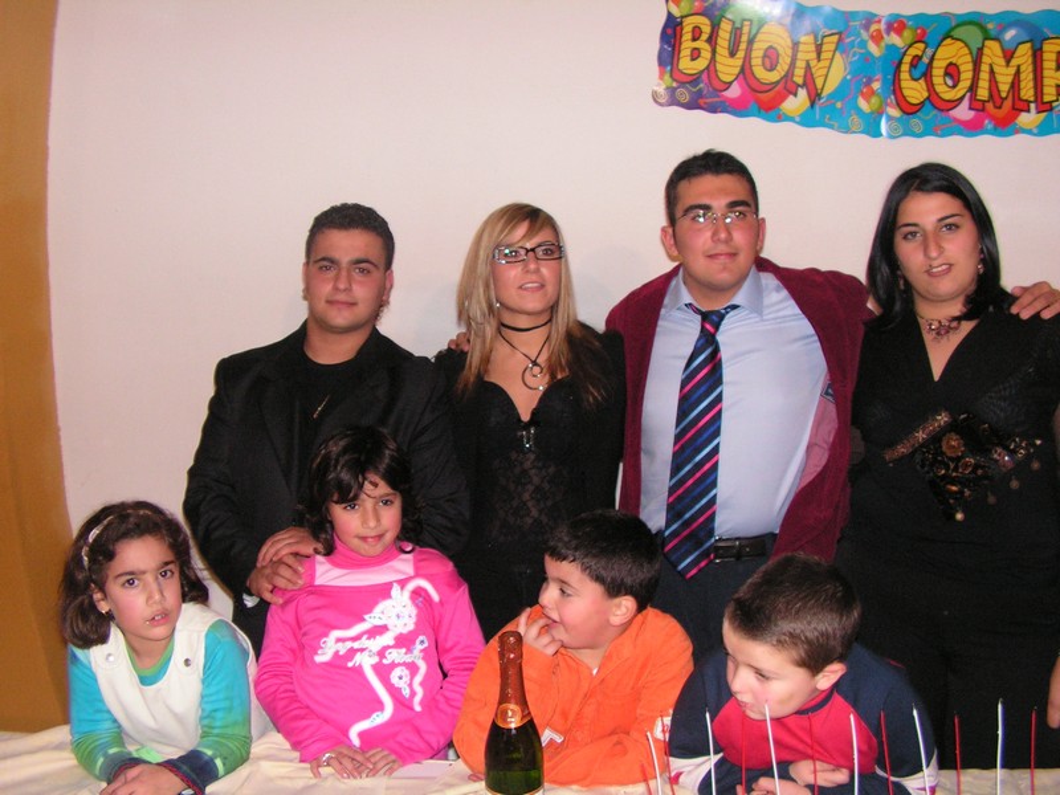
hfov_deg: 51.4
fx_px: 1102
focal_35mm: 36
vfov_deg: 39.7
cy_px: 398
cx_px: 530
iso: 200
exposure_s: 1/40
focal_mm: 6
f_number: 3.2
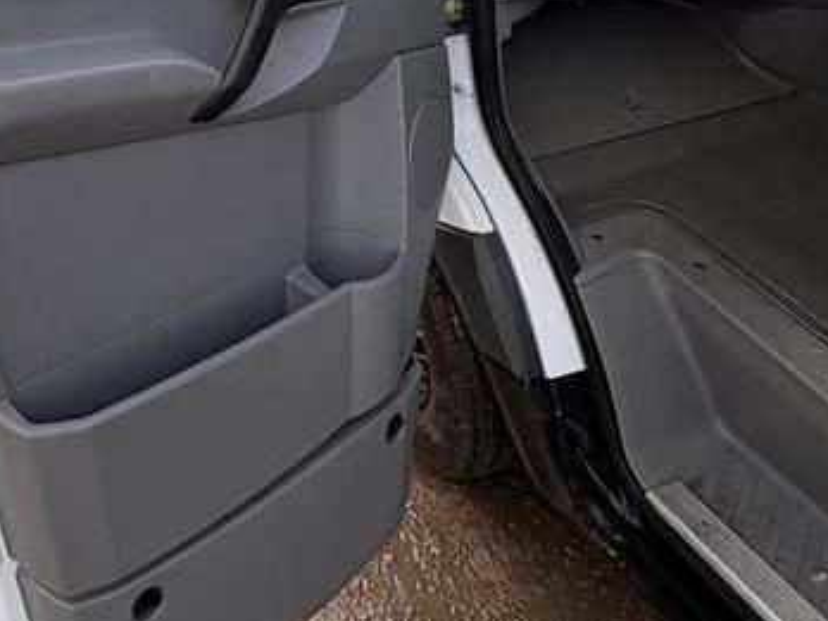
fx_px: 861
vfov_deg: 33.7
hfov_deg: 46.6
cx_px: 93
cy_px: -86
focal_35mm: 36
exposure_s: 1/121
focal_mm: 2.22
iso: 40
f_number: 2.2
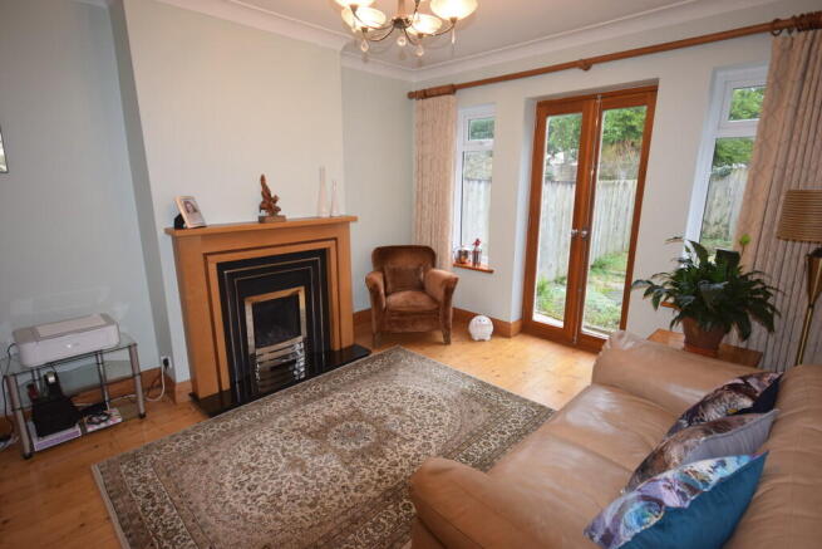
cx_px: 411
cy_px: 274
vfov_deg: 67.4
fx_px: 411
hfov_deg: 90.0
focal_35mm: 18
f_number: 4.5
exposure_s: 1/60
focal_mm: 12
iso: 900
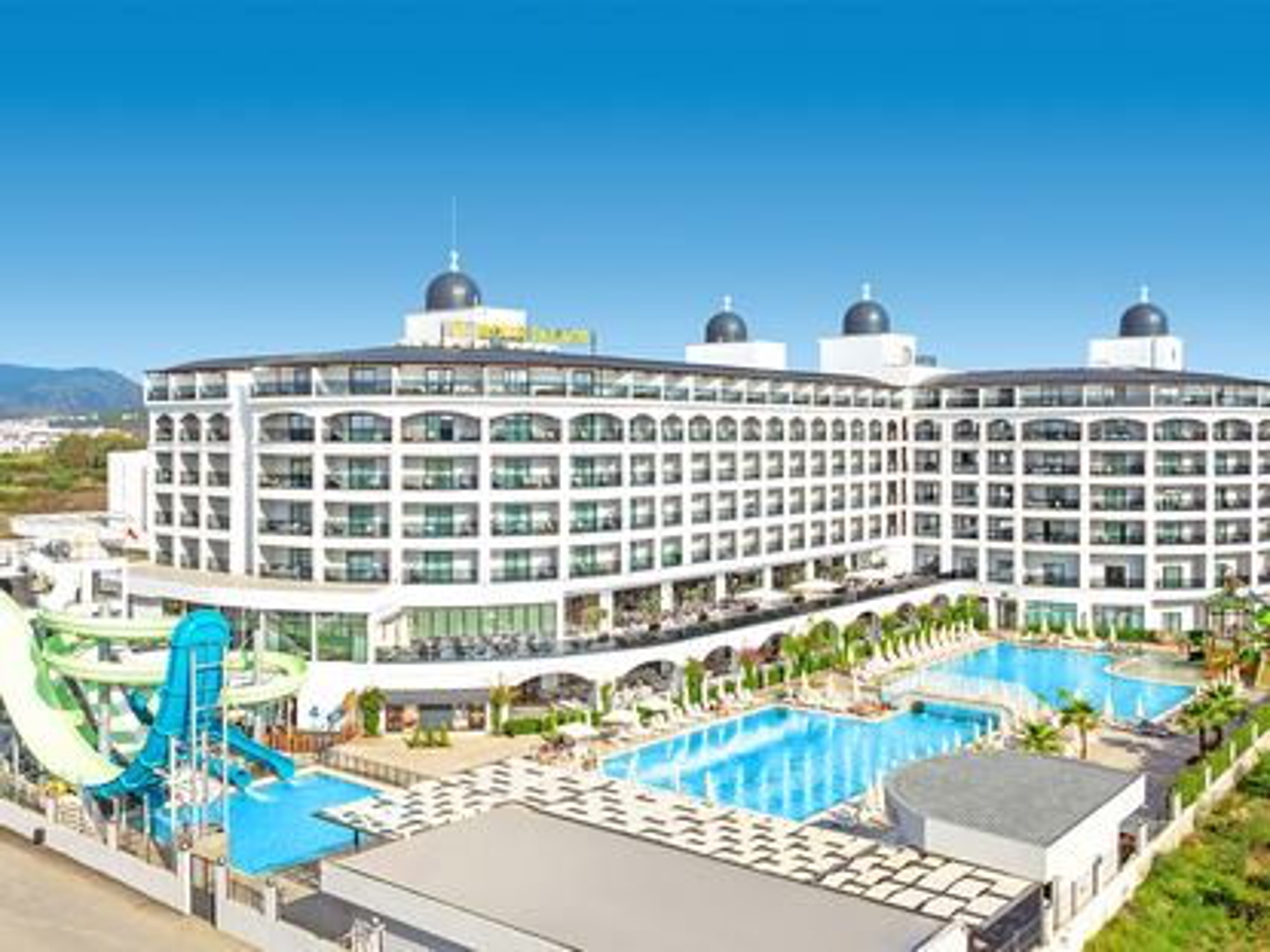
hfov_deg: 71.6
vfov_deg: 56.8
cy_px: 476
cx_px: 635
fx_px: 880
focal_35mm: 24
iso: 110
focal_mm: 12.29
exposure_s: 1/500
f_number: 2.8
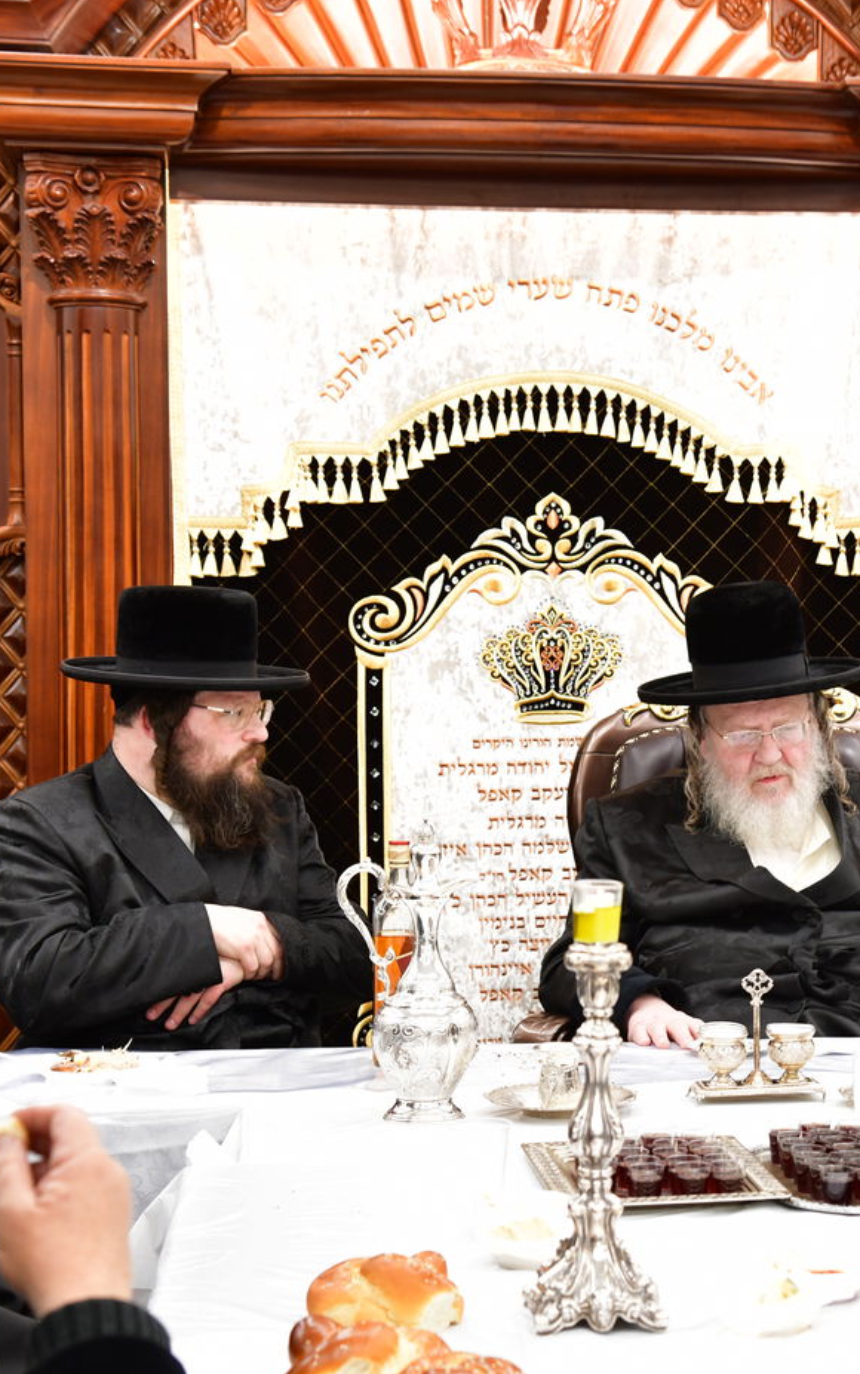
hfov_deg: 16.2
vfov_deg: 25.8
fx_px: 2998
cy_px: 684
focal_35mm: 80
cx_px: 663
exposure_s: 1/100
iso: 1250
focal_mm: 52
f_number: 5.6
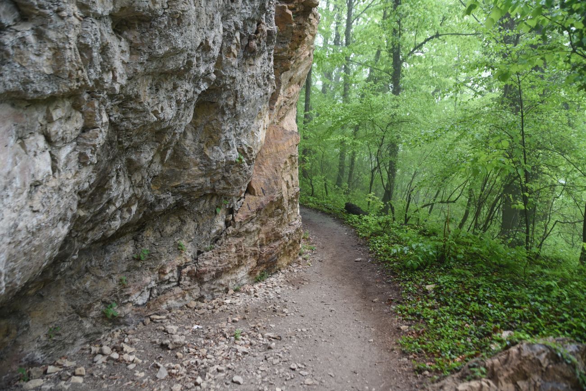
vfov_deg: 42.3
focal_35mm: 31
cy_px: 196
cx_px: 293
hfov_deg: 60.3
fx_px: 505
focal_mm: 31
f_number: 3.5
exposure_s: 1/125
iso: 800
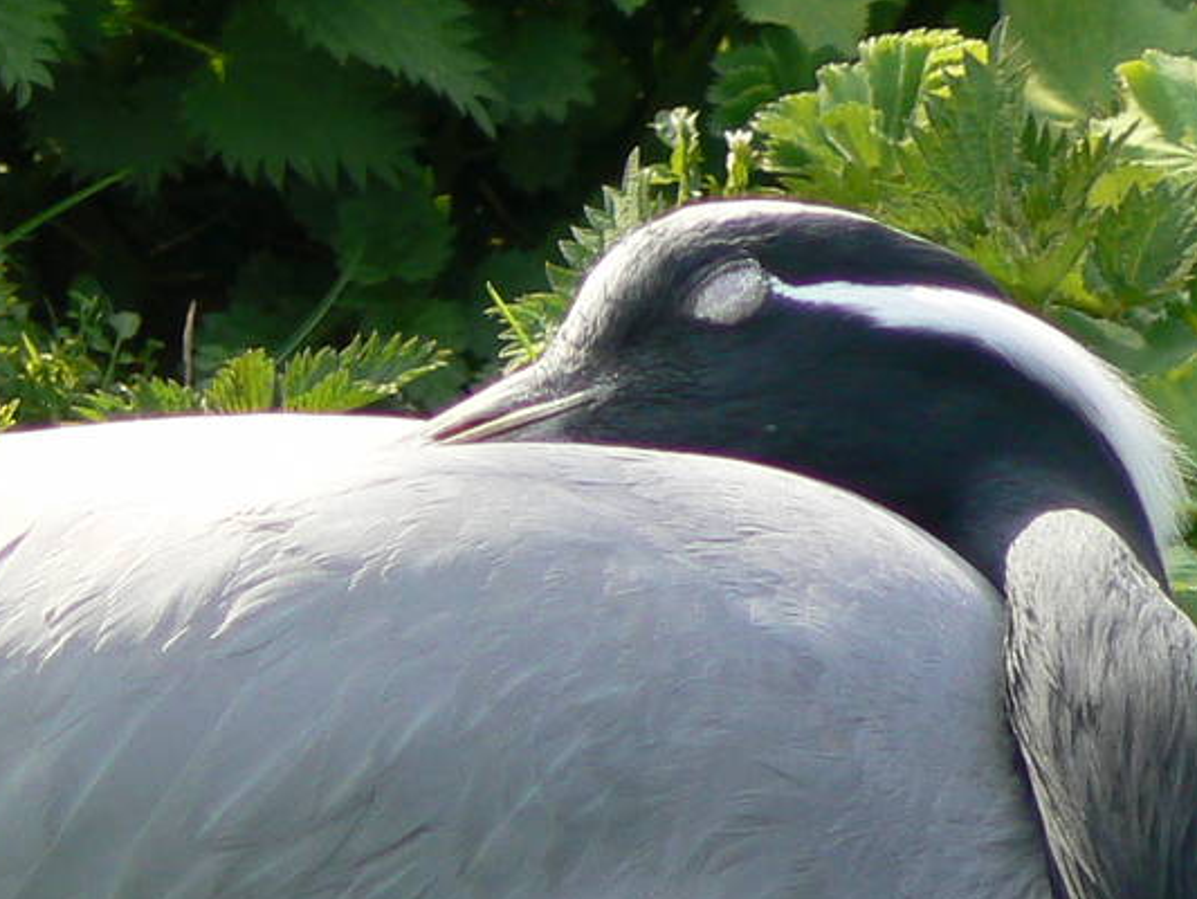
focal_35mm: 1296
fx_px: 44825
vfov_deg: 1.1
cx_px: 582
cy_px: 587
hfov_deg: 1.5
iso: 80
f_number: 5.6
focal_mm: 72
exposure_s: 1/100
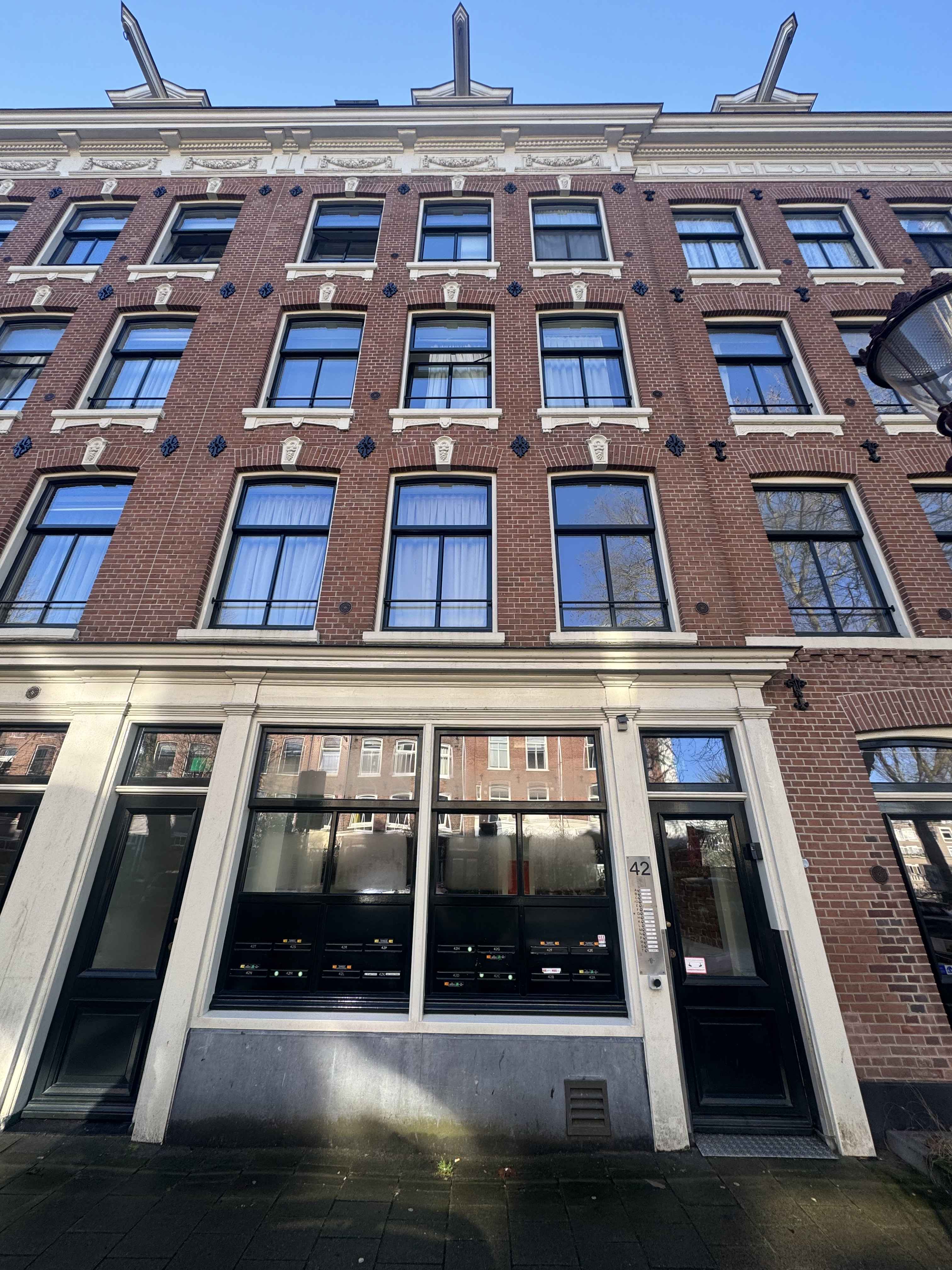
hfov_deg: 85.7
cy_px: 635
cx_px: 476
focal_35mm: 14
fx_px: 513
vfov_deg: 102.1
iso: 40
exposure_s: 1/294
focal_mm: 2.22
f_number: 2.2
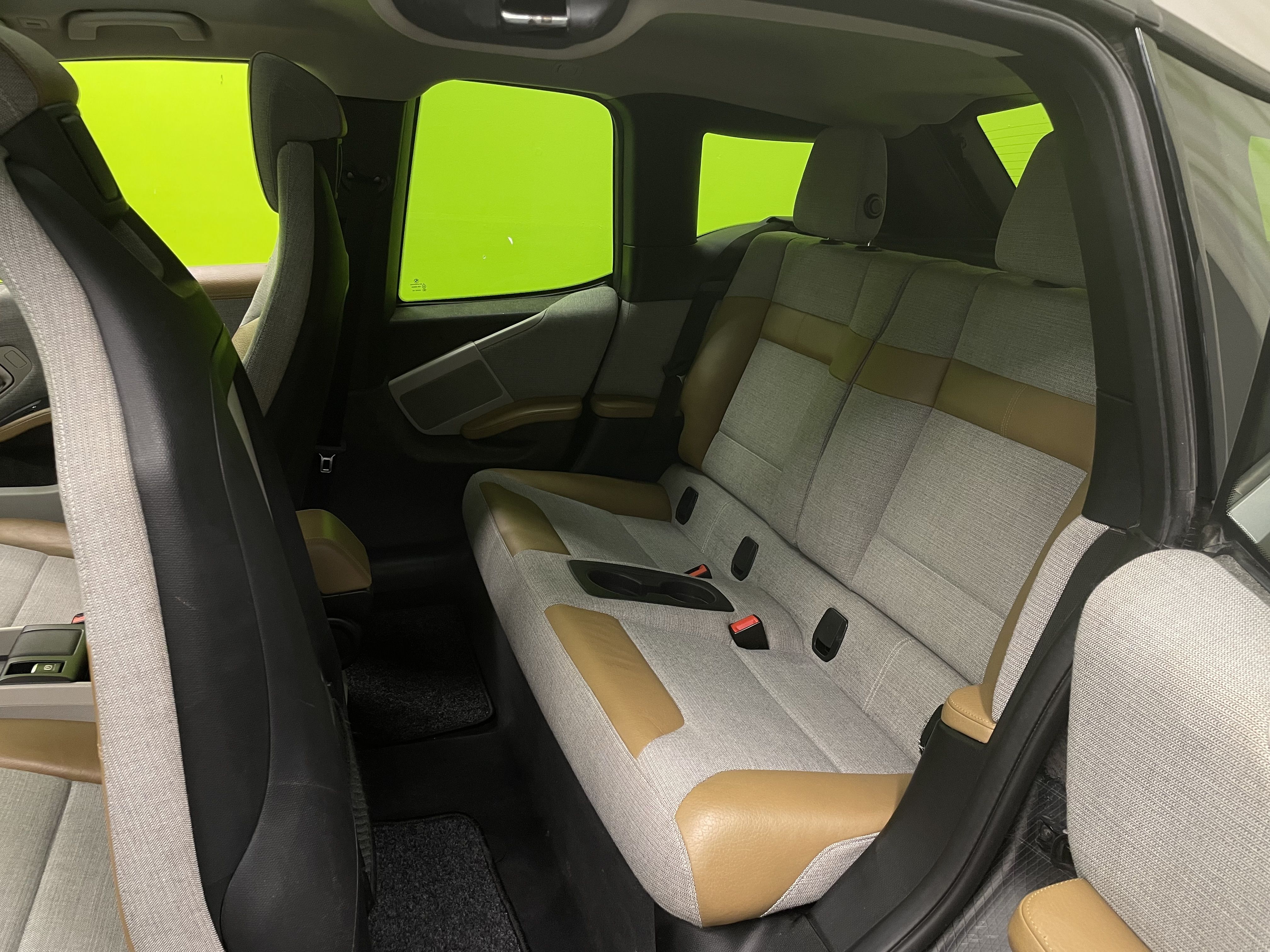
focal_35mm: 26
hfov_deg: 67.3
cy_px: 476
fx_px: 954
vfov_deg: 53.1
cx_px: 635
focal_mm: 4.2
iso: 125
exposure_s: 1/50
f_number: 1.6
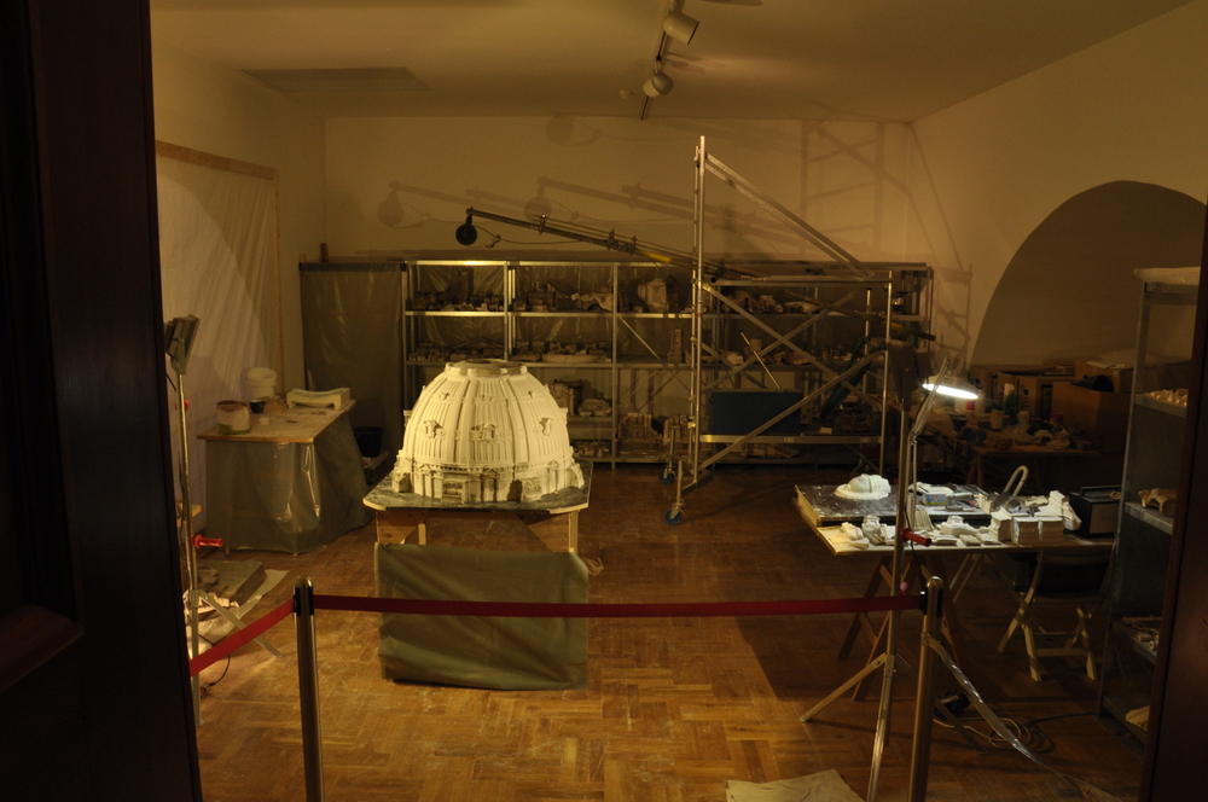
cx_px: 604
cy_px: 401
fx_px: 905
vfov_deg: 47.8
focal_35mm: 27
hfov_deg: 67.4
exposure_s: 1/10
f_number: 13
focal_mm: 18
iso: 640
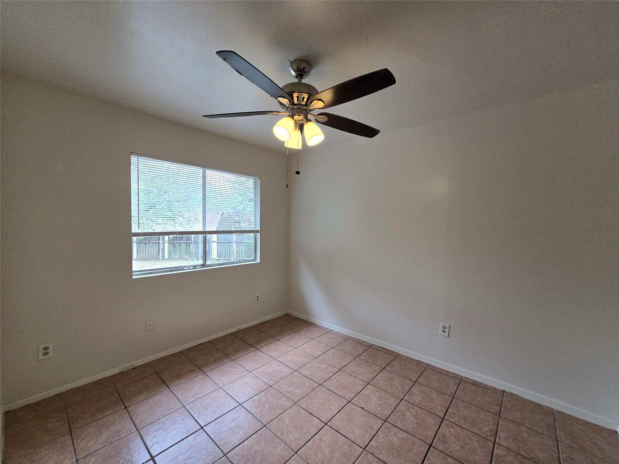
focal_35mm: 13
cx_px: 310
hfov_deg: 106.2
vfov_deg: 89.9
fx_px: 232
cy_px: 232
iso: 200
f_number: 2.2
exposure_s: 1/359
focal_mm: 2.2
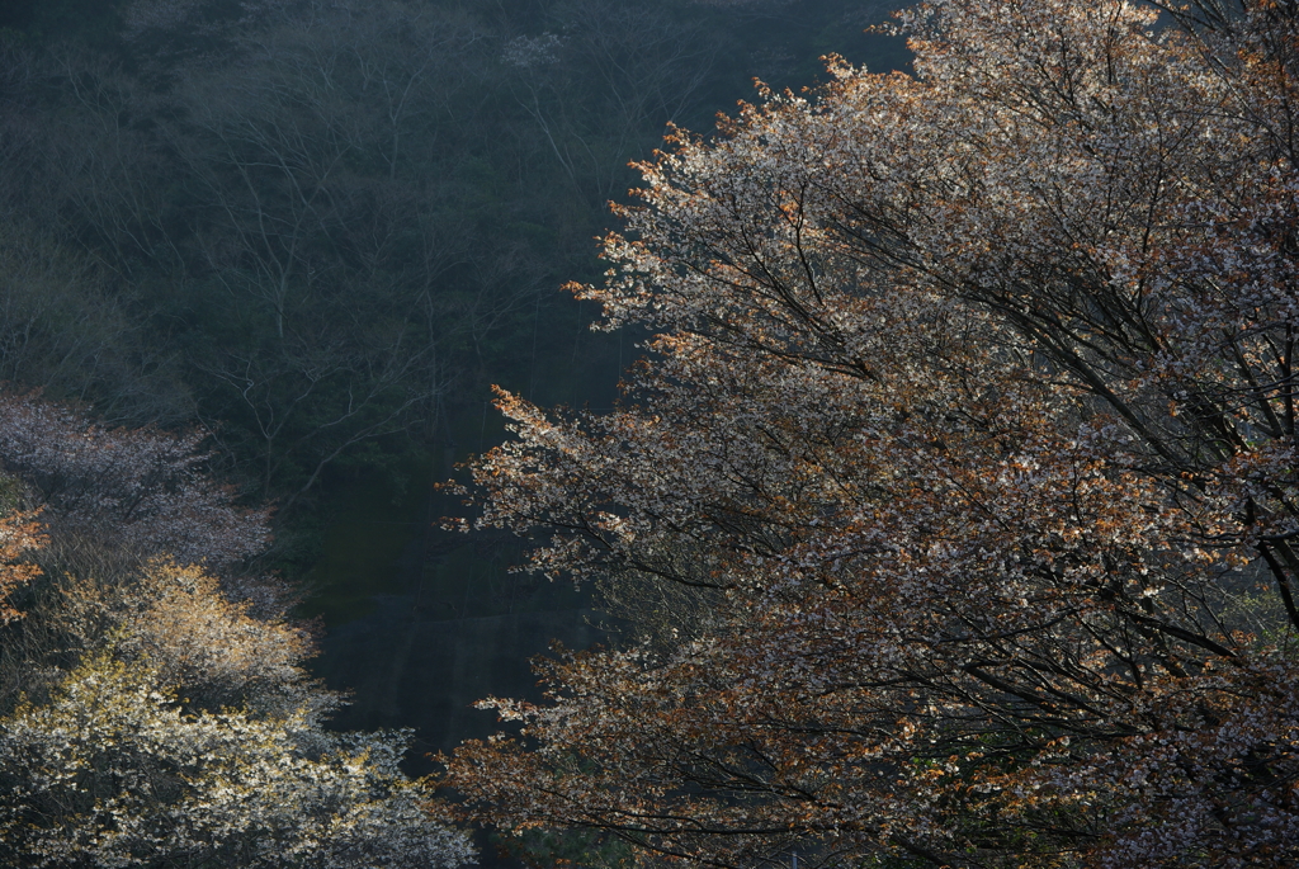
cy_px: 434
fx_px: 4605
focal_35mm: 128
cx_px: 650
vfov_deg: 10.8
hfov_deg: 16.1
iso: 100
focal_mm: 85
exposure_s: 1/90
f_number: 8
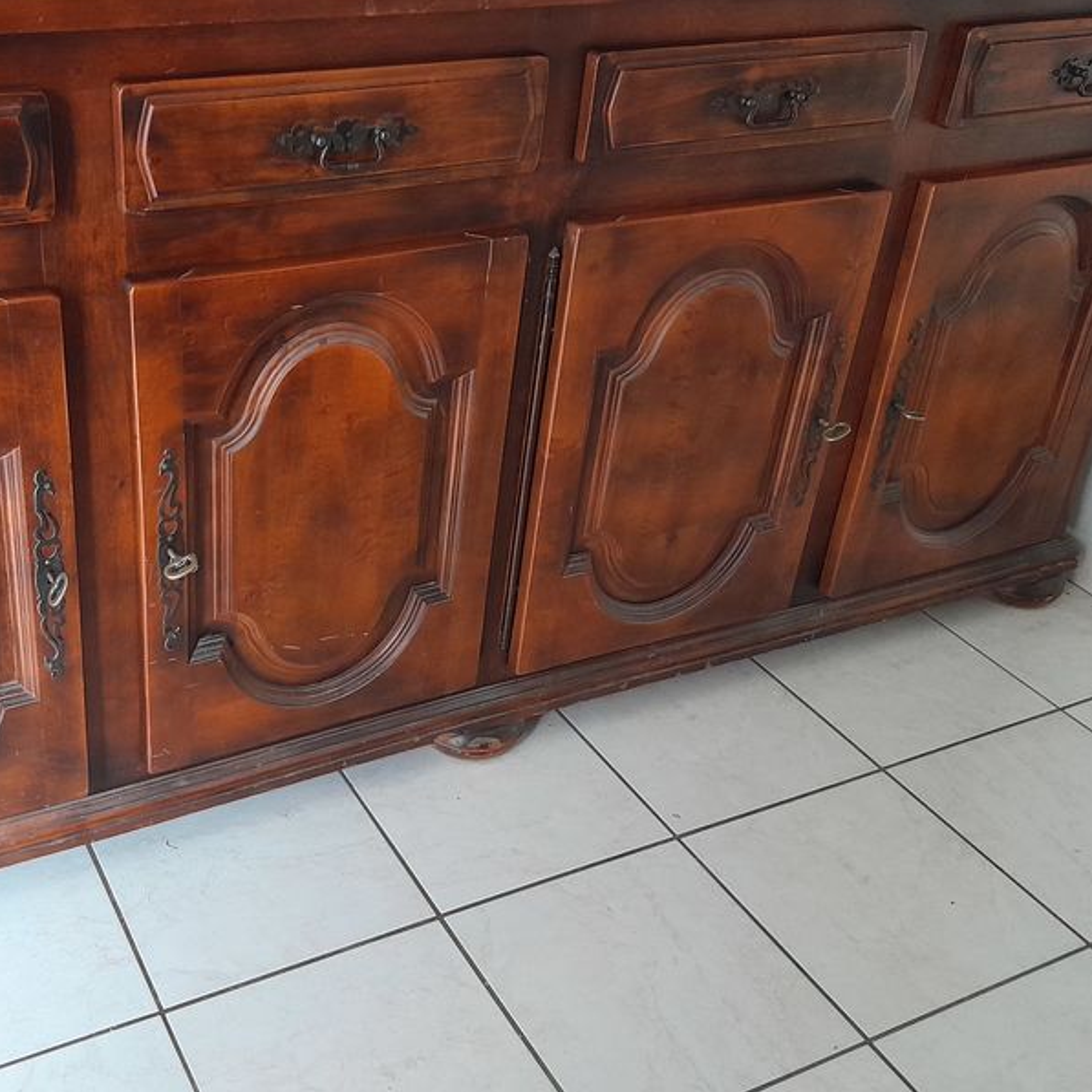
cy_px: 549
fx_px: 1428
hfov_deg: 41.2
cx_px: 351
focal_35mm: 40
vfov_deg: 41.9
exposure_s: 1/33
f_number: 1.8
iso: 500
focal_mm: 4
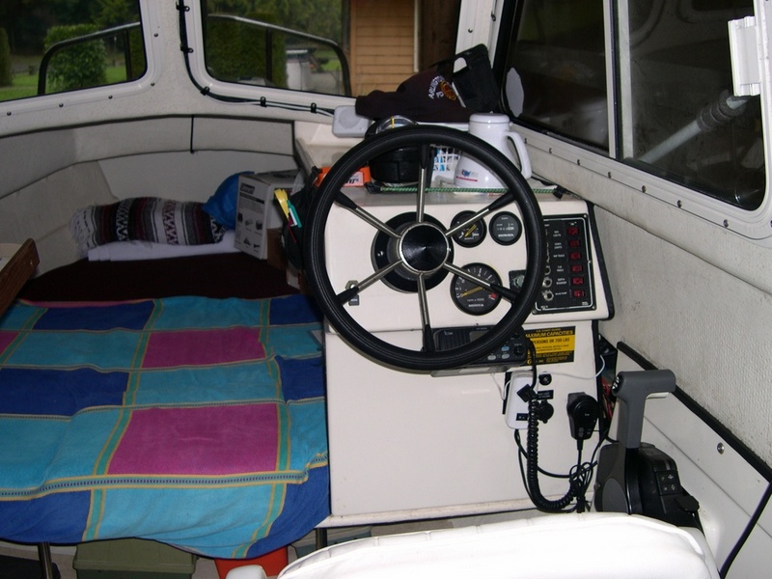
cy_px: 290
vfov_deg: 37.7
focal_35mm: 38
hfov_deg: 49.0
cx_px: 386
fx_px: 847
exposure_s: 1/60
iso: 100
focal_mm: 8
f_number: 2.8
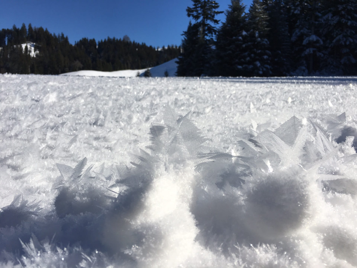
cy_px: 134
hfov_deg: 61.7
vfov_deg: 48.2
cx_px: 178
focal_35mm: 29
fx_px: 299
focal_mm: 4.15
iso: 25
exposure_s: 1/4808
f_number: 2.2
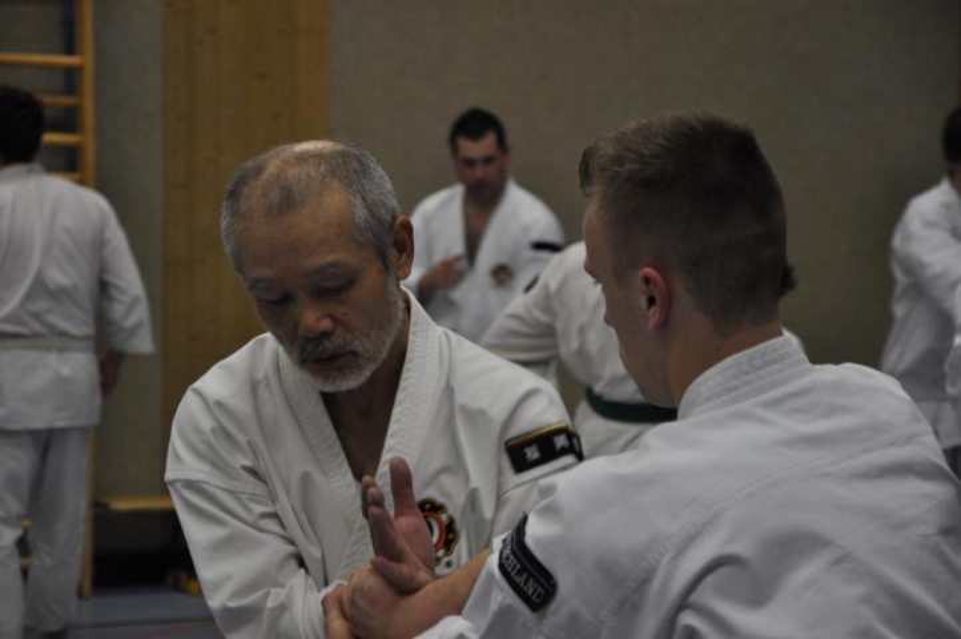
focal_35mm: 120
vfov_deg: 11.4
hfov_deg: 17.1
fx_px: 3200
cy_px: 320
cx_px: 480
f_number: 5.3
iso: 720
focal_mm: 80
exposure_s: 1/60
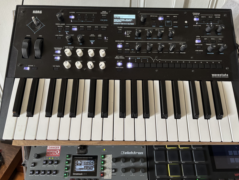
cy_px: 89
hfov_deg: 65.3
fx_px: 186
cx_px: 120
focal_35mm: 27
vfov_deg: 51.4
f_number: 1.6
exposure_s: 1/50
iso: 250
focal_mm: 5.96
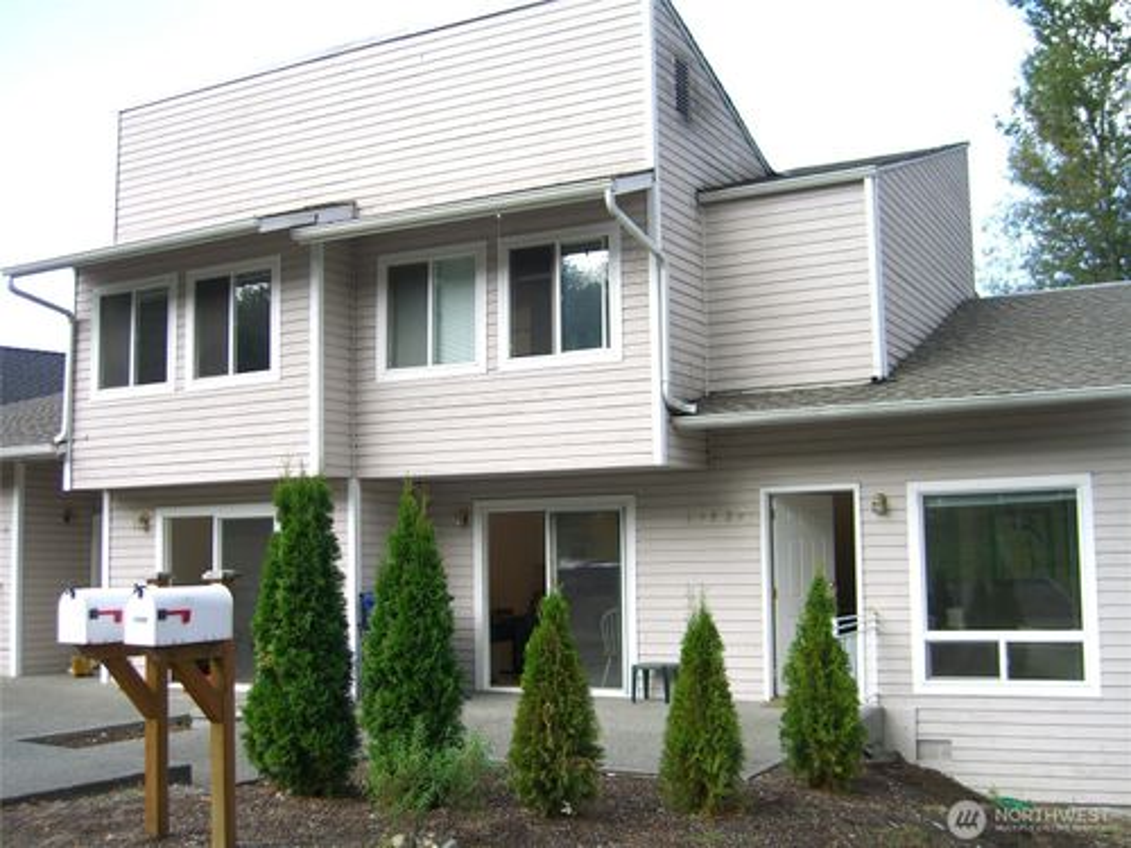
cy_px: 424
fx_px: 1242
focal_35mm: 38
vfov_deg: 37.7
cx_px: 566
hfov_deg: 49.0
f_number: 2.8
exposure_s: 1/250
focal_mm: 7.9
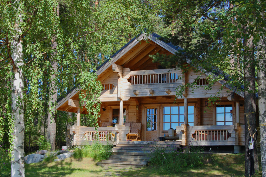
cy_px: 88
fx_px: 510
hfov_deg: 29.2
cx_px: 133
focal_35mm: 69
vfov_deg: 19.7
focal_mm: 46
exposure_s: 1/80
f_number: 13
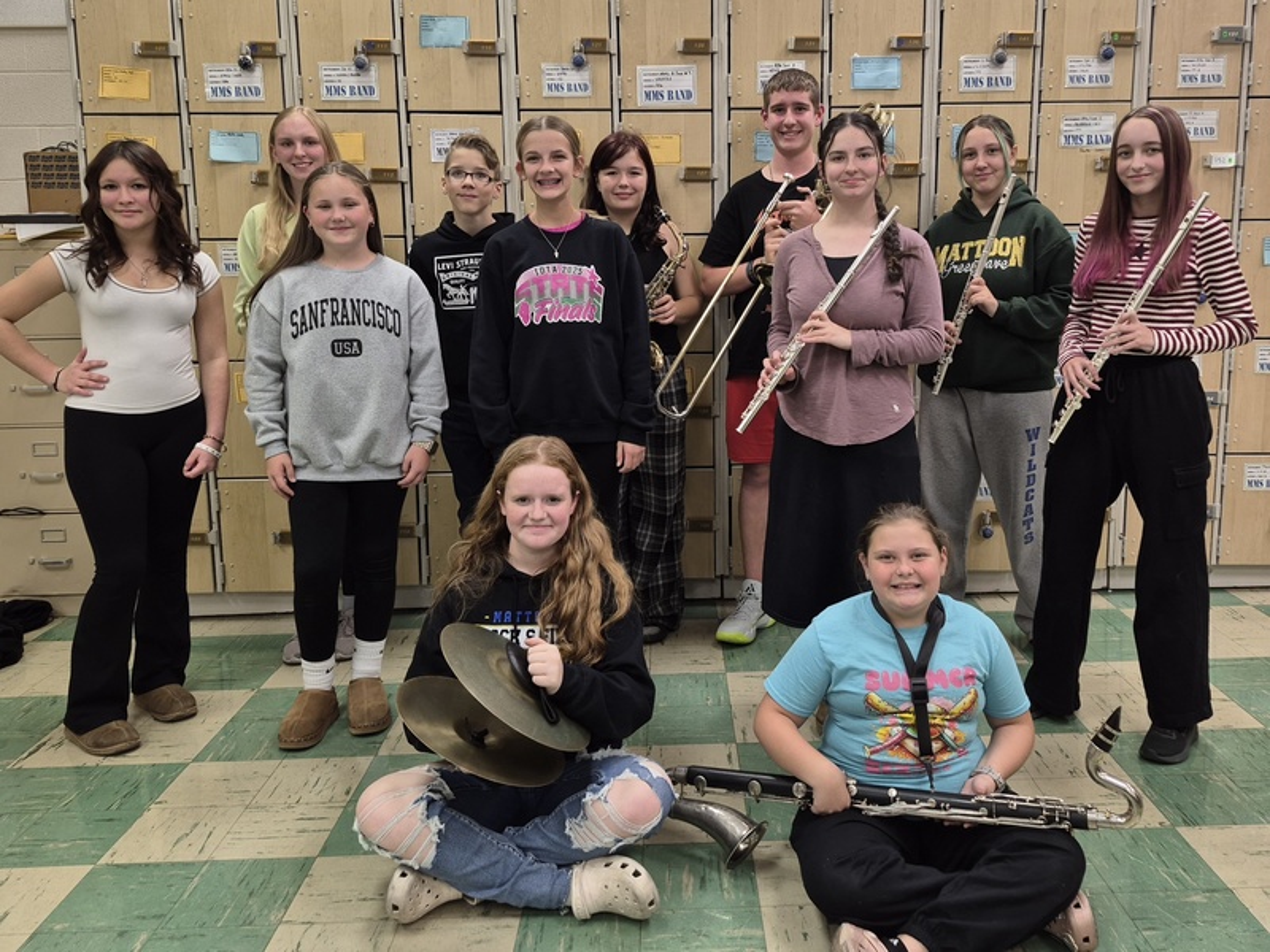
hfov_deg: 73.9
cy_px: 476
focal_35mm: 23
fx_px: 844
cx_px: 635
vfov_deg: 58.9
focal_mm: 5.4
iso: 125
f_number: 1.8
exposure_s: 1/120
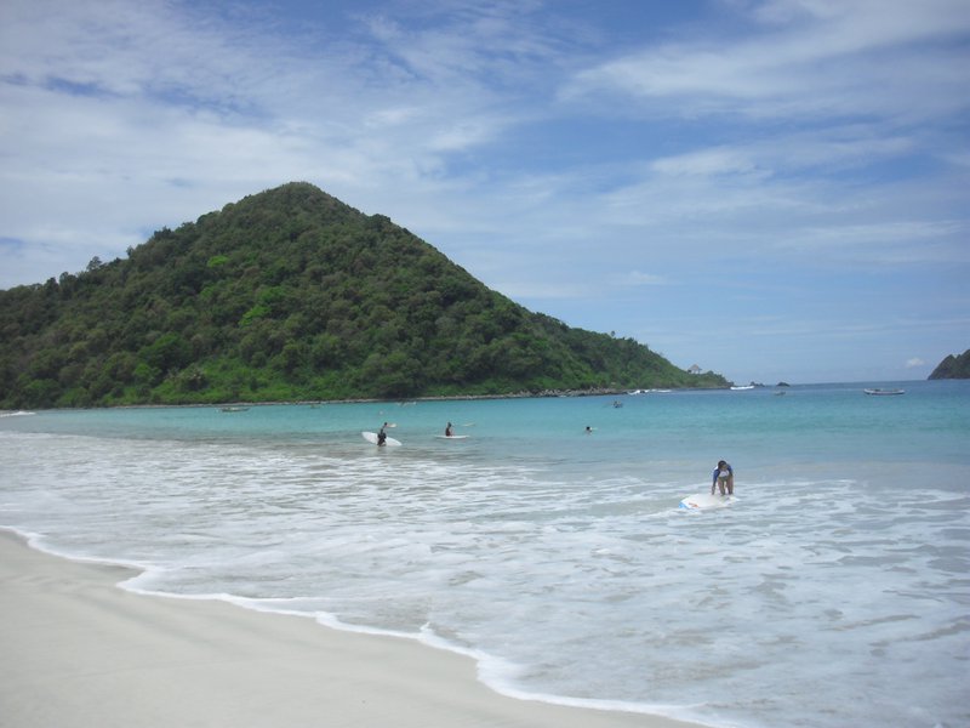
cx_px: 485
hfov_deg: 49.0
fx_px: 1065
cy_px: 364
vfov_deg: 37.7
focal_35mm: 38
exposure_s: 1/500
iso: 100
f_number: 8
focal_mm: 6.2
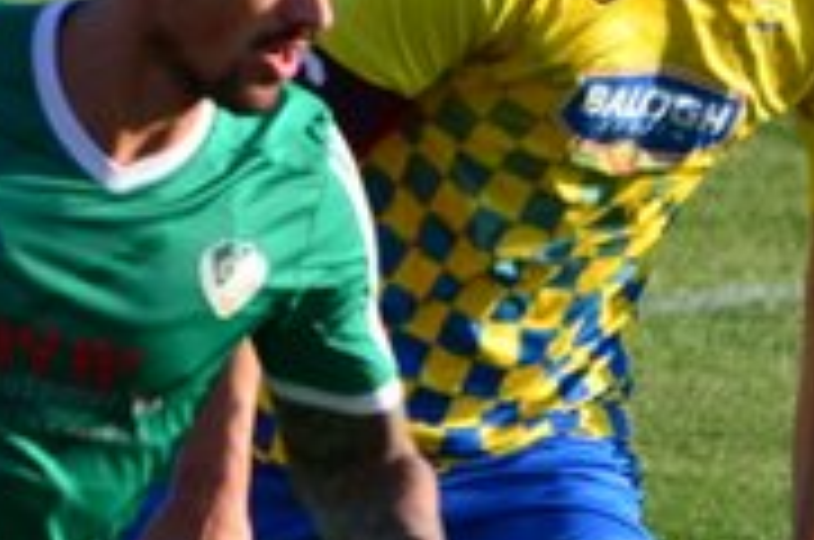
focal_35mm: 1938
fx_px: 43743
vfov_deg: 0.7
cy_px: 616
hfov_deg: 1.1
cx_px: 517
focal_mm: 260
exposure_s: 1/640
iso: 250
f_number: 5.6
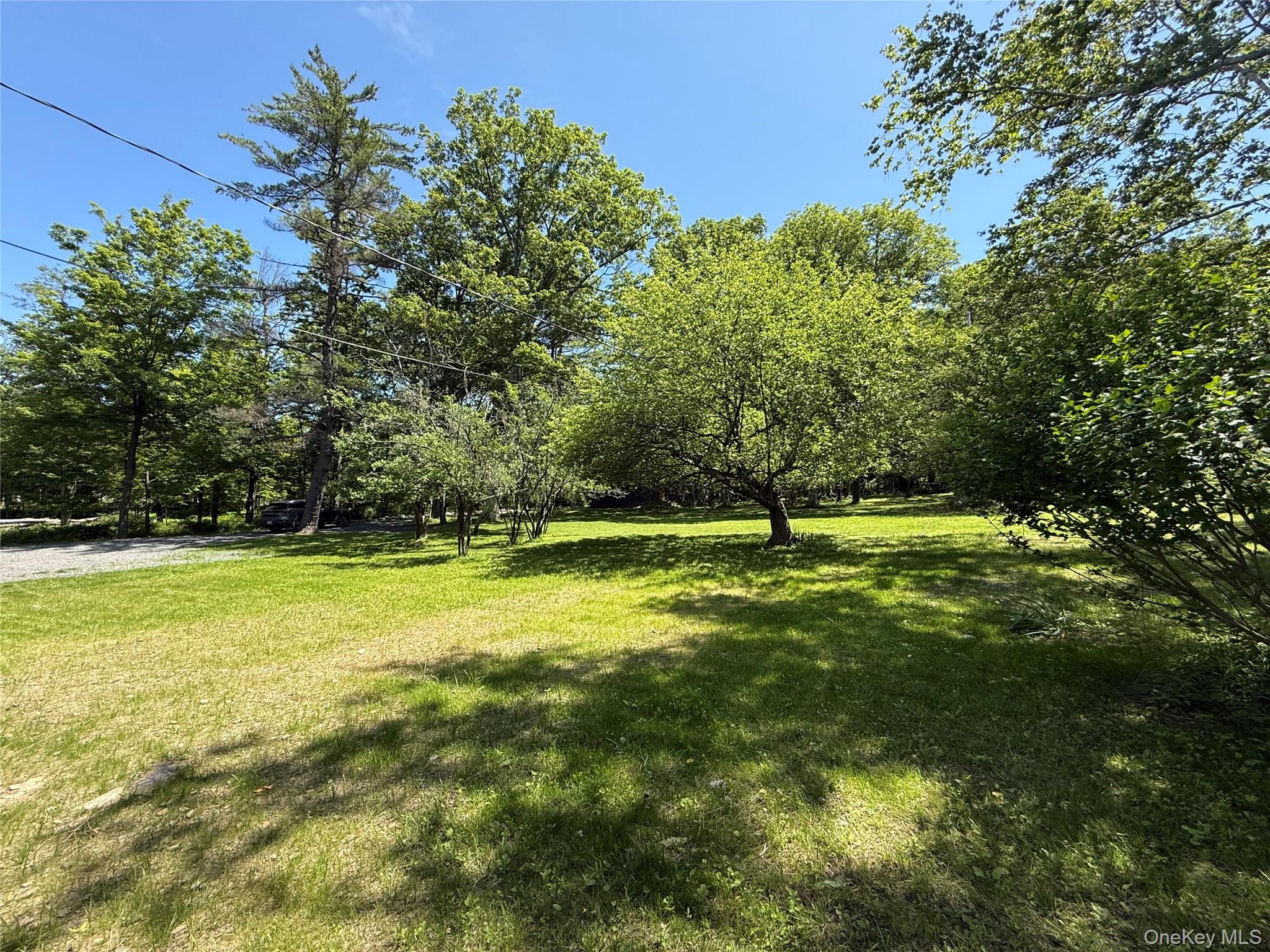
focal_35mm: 14
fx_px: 514
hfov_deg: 102.1
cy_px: 476
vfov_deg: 85.7
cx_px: 635
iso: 50
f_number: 2.2
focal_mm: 2.22
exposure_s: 1/559
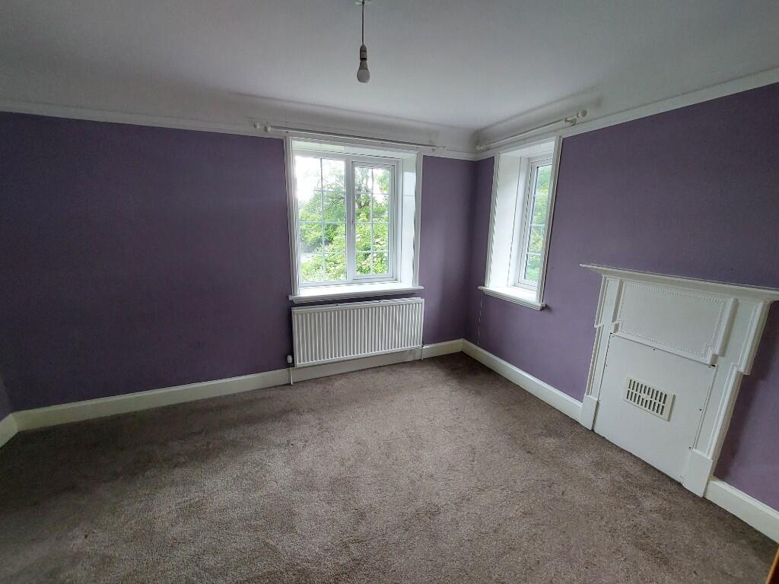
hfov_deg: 106.2
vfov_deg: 89.9
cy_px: 292
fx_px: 293
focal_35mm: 13
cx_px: 390
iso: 250
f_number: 2.2
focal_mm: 1.74
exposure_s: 1/50
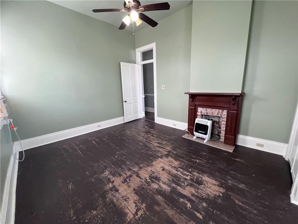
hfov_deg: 106.2
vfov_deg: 89.9
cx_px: 149
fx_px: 112
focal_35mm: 13
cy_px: 112
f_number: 1.8
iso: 160
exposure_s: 1/60
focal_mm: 1.57
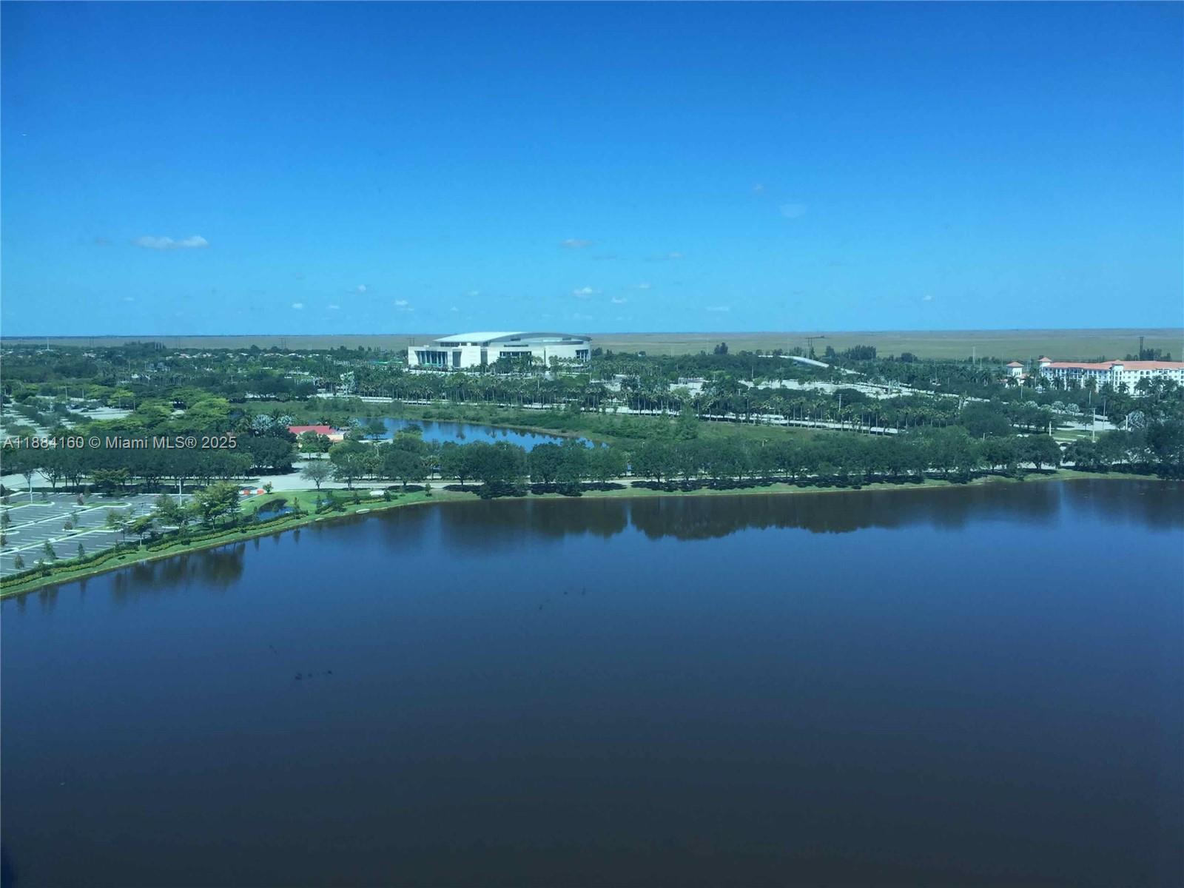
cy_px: 444
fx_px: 992
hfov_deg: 61.7
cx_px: 592
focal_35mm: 29
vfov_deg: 48.2
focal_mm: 4.15
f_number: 2.2
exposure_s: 1/824
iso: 32
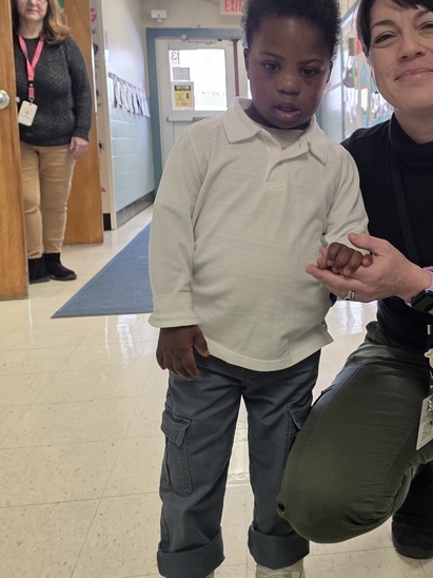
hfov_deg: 32.5
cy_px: 195
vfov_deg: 43.3
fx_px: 717
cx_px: 358
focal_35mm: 43
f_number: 1.7
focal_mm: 6.25
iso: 125
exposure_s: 1/120
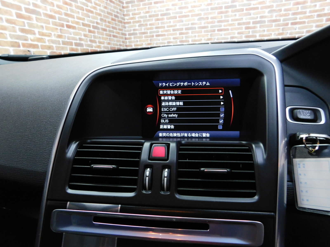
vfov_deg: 58.9
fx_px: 219
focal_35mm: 23
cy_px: 124
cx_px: 165
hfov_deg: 73.9
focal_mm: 4
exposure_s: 1/20
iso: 400
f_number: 3
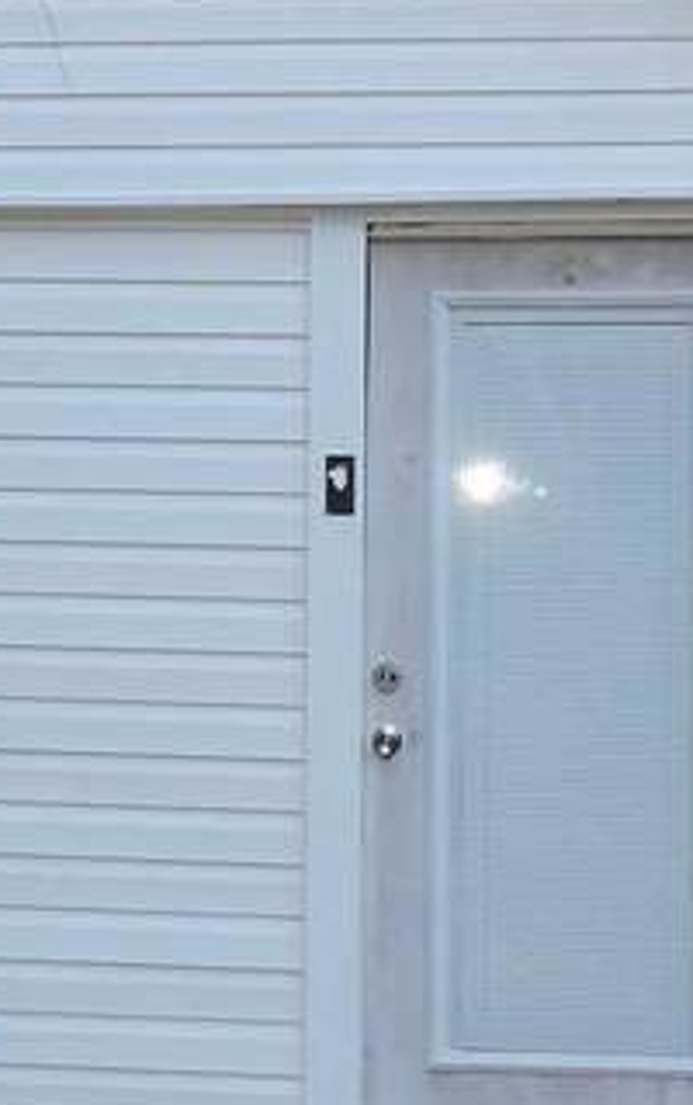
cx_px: 7
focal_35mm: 102
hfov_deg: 12.7
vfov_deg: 20.3
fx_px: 3075
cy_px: 402
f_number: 3
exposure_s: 1/40
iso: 110
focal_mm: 4.3
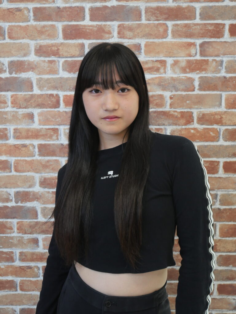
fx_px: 364
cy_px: 157
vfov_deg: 46.8
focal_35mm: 40
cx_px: 118
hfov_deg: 36.0
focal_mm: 20
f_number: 4.6
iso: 640
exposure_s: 1/60
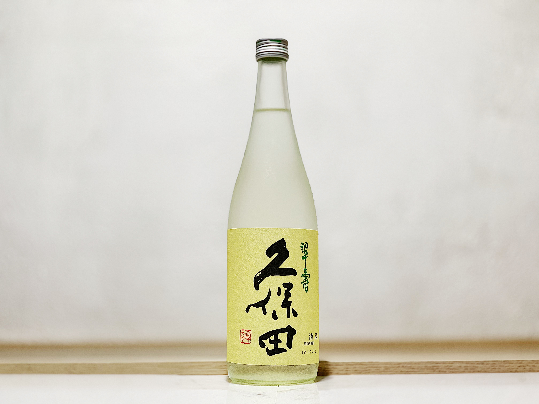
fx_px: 810
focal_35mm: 52
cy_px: 202
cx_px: 270
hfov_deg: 36.8
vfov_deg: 28.0
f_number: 2.4
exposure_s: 1/98
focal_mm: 6
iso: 100
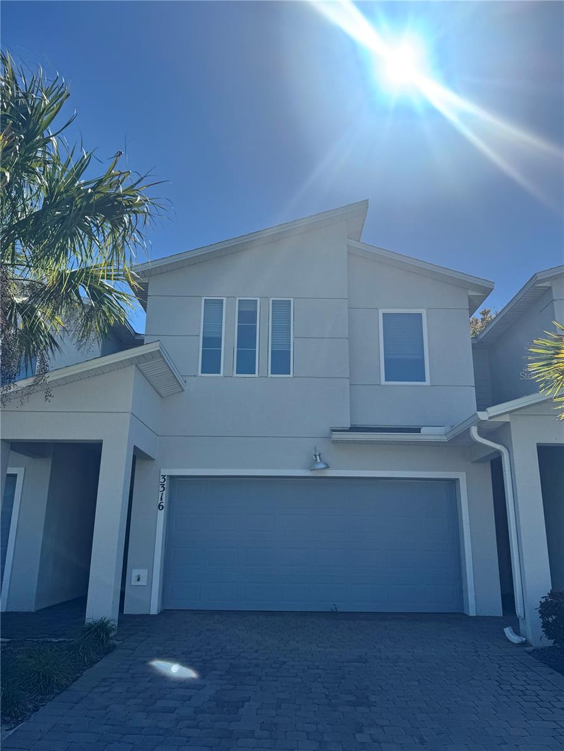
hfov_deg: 56.8
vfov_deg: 71.6
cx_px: 282
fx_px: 521
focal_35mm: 24
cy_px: 376
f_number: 1.78
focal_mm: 6.76
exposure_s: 1/7937
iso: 80
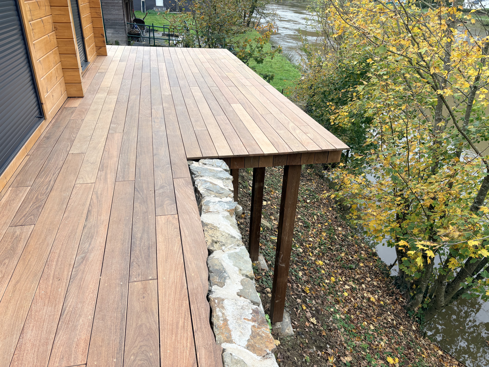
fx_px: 367
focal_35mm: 26
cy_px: 184
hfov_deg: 67.3
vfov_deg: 53.1
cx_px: 244
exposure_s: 1/492
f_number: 1.6
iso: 50
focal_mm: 5.96
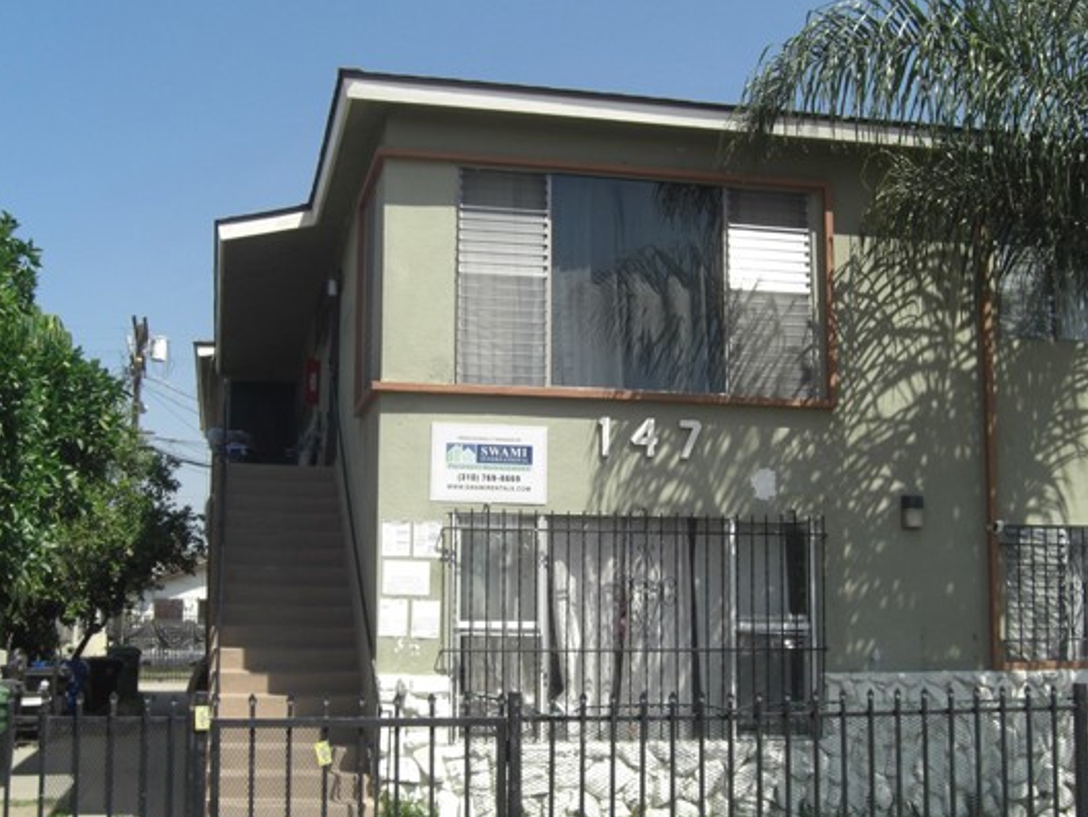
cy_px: 412
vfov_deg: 31.5
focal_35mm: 46
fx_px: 1446
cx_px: 561
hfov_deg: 41.2
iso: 80
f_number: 4
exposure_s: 1/640
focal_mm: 7.9
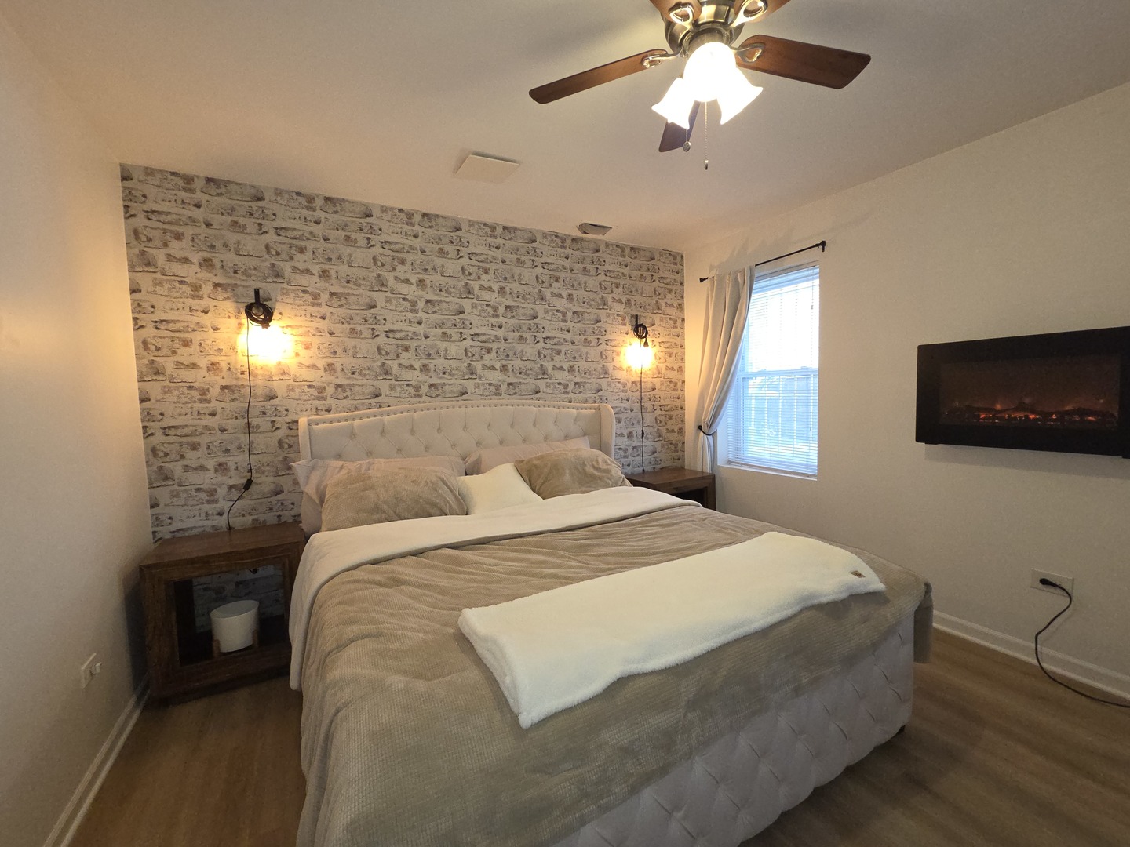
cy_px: 424
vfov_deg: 89.9
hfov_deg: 106.2
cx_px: 565
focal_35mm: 13
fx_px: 424
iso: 250
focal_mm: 2.2
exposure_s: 1/60
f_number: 2.2
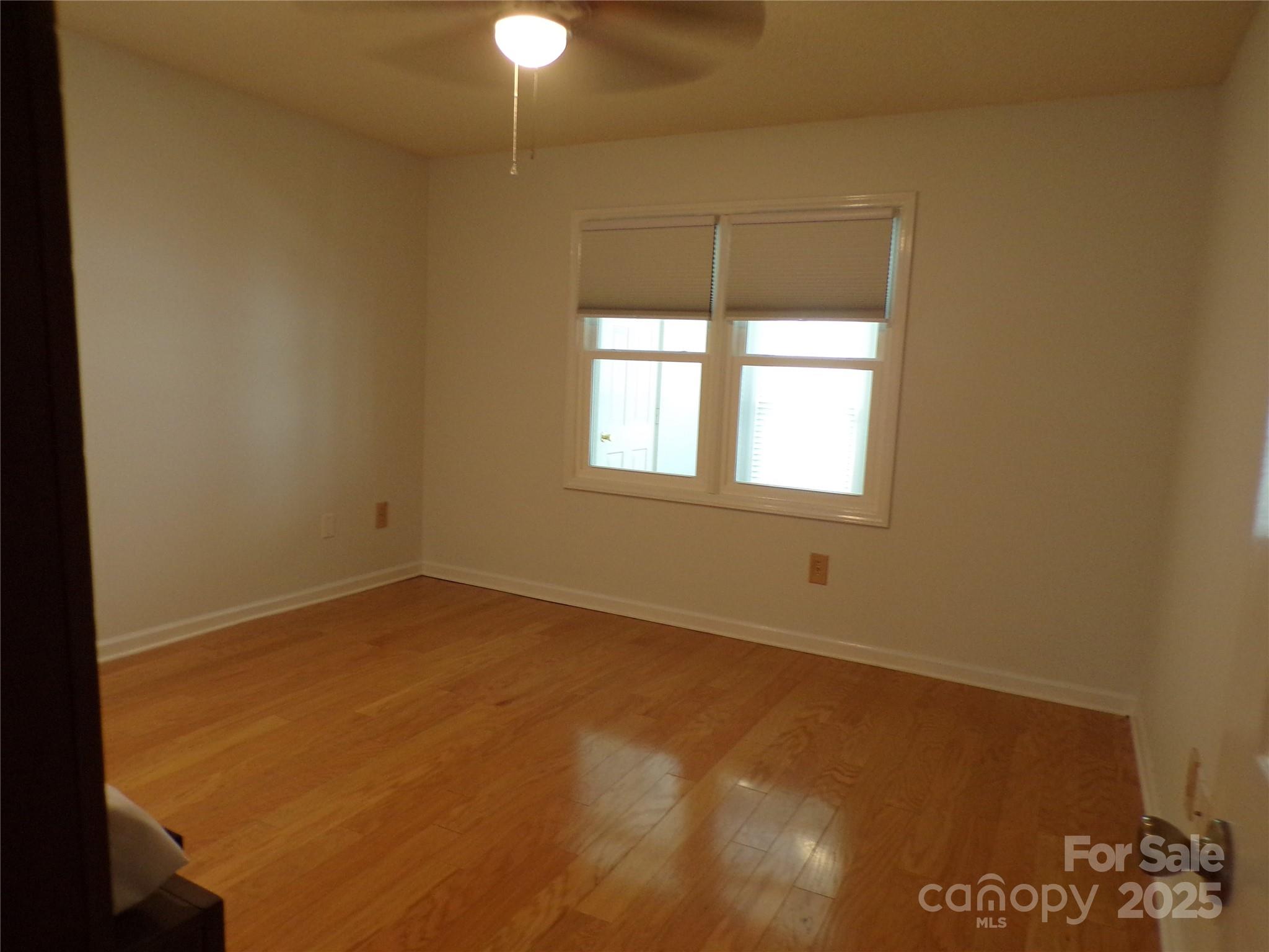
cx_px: 634
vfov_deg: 56.8
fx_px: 880
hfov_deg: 71.6
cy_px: 476
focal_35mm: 24
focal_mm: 4.3
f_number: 3
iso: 200
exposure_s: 1/18
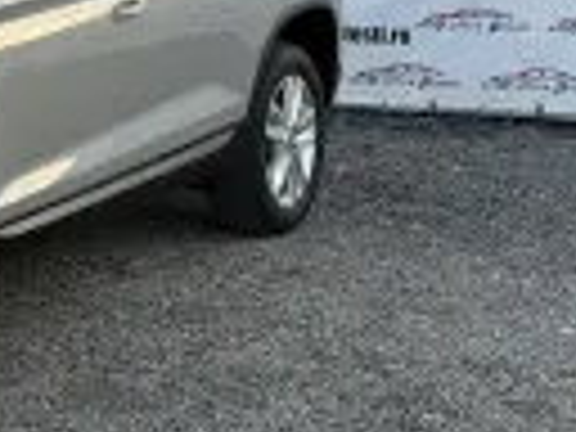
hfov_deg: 14.0
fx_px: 2246
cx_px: -194
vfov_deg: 10.9
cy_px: 72
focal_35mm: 135
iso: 64
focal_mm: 6.76
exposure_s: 1/527
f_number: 1.78
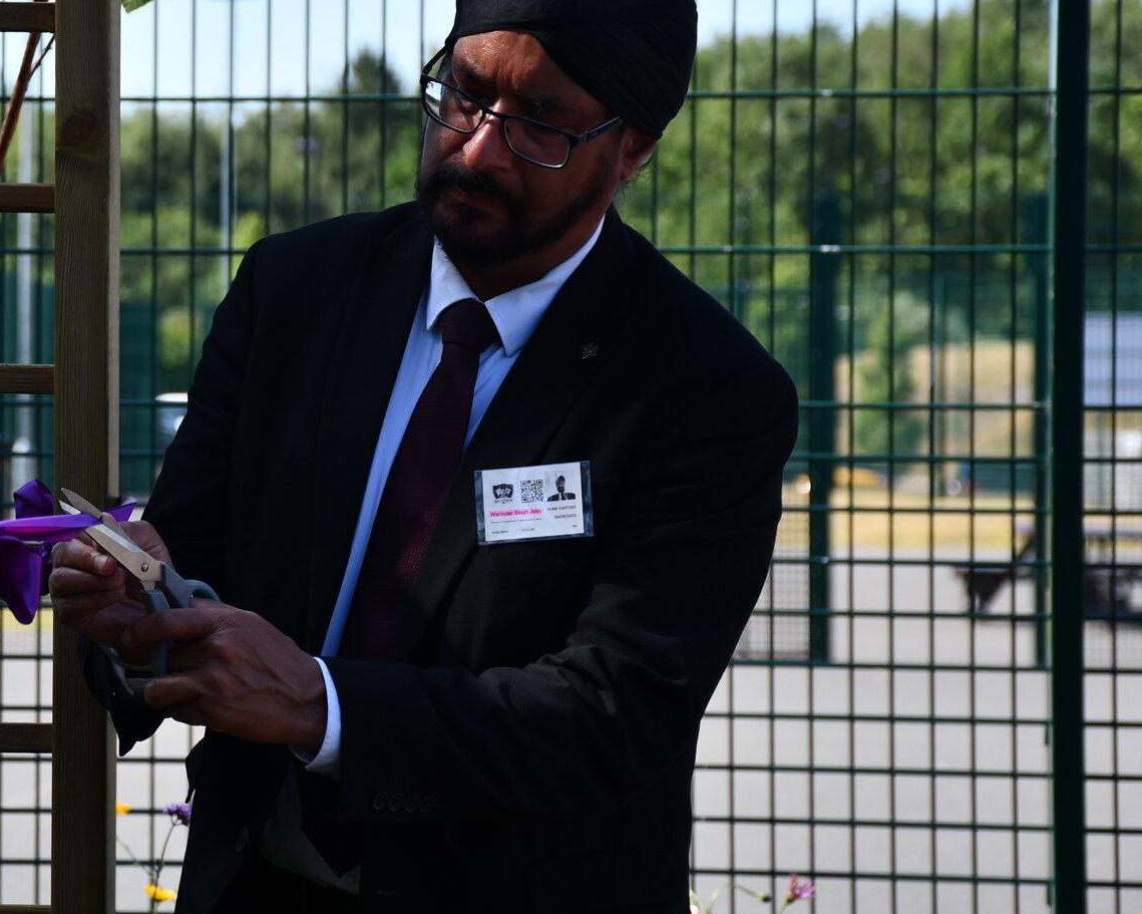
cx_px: 123
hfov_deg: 10.2
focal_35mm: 189
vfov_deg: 8.2
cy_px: 370
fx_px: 6387
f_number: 5.6
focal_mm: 75
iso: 200
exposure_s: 1/500
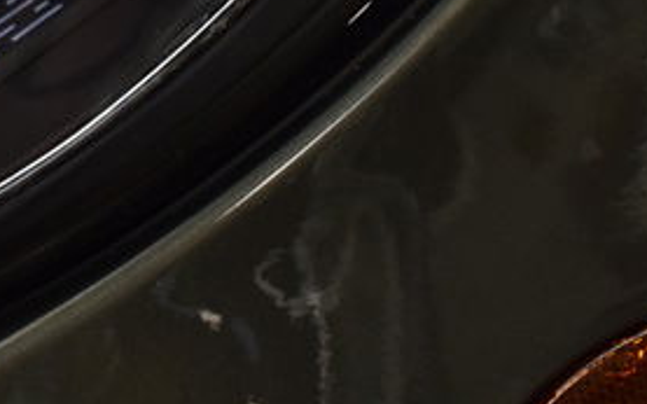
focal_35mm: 226
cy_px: -306
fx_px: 3984
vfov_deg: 5.7
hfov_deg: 9.1
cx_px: -217
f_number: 5
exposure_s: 1/60
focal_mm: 40
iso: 500
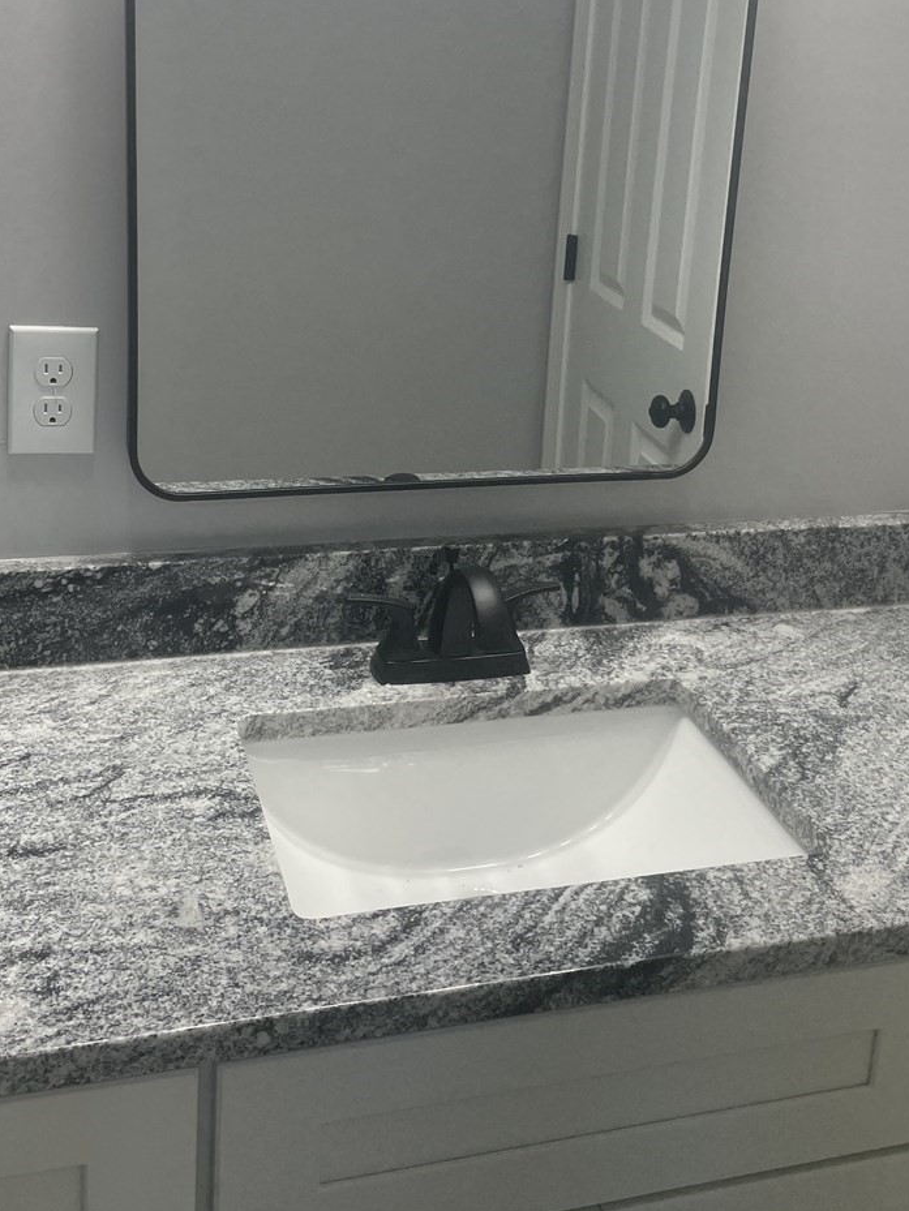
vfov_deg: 43.2
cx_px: 497
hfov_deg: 33.6
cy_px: 390
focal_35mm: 43
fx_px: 1505
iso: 40
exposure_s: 1/120
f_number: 1.6
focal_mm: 4.2
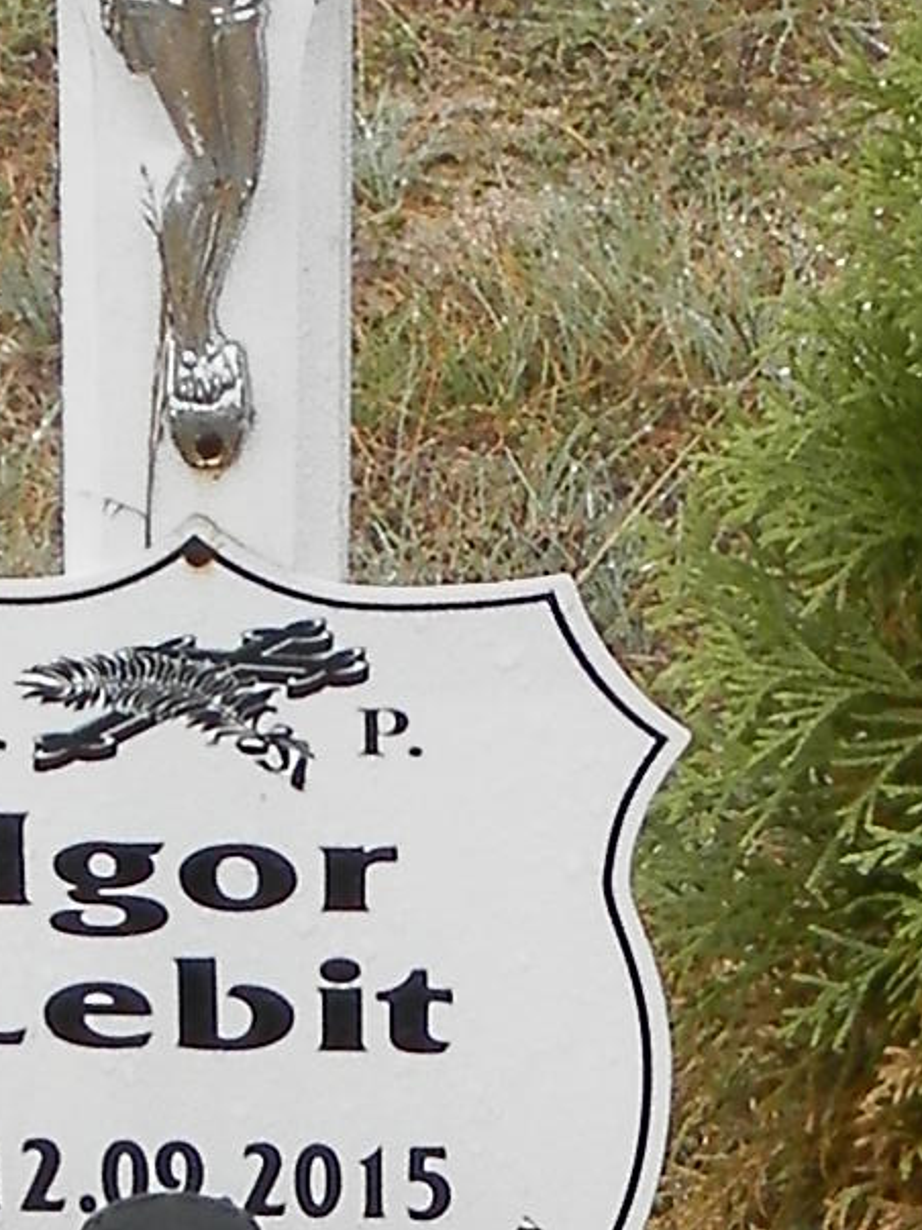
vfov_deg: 8.2
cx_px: 508
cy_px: 1577
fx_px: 8420
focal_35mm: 237
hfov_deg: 6.3
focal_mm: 5.5
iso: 80
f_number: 3.2
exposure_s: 1/125
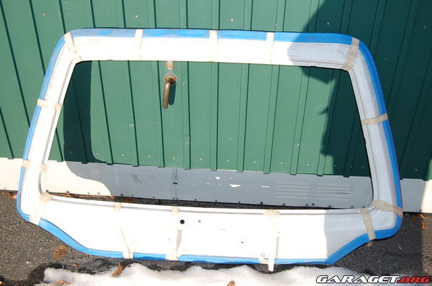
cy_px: 143
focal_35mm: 36
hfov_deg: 53.2
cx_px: 216
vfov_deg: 36.7
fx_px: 431
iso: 200
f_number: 6.3
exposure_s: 1/500
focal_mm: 24
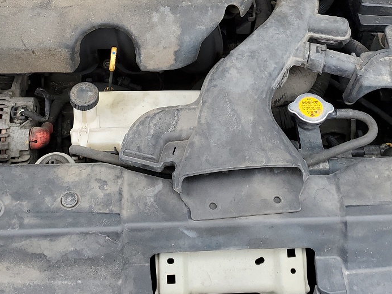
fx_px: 680
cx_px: 196
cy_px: 8
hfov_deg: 32.2
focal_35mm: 60
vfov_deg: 23.5
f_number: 1.5
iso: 50
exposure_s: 1/588
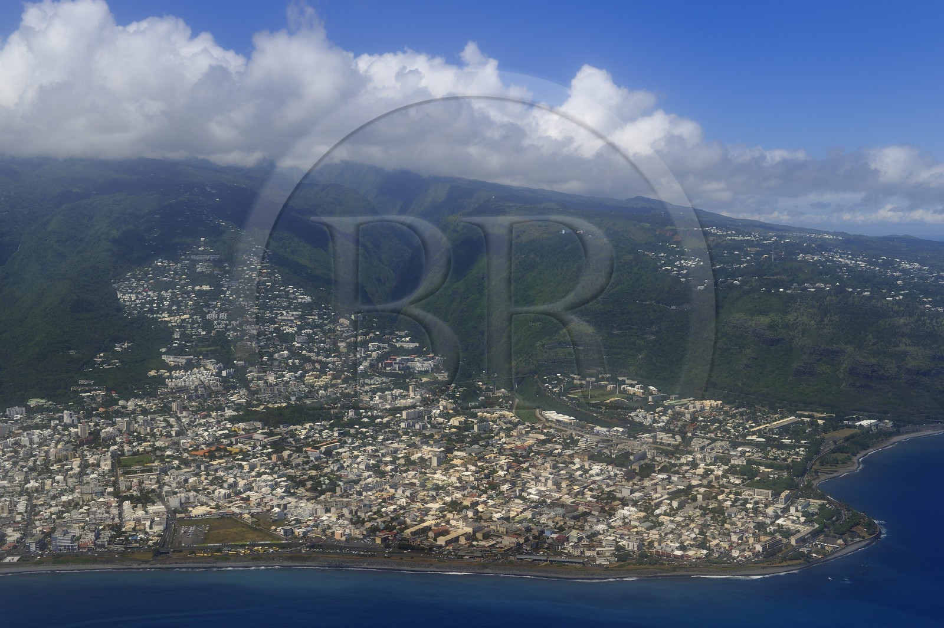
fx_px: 1100
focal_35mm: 42
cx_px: 472
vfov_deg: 31.8
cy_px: 314
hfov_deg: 46.4
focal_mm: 42
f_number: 7.1
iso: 200
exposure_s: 1/800
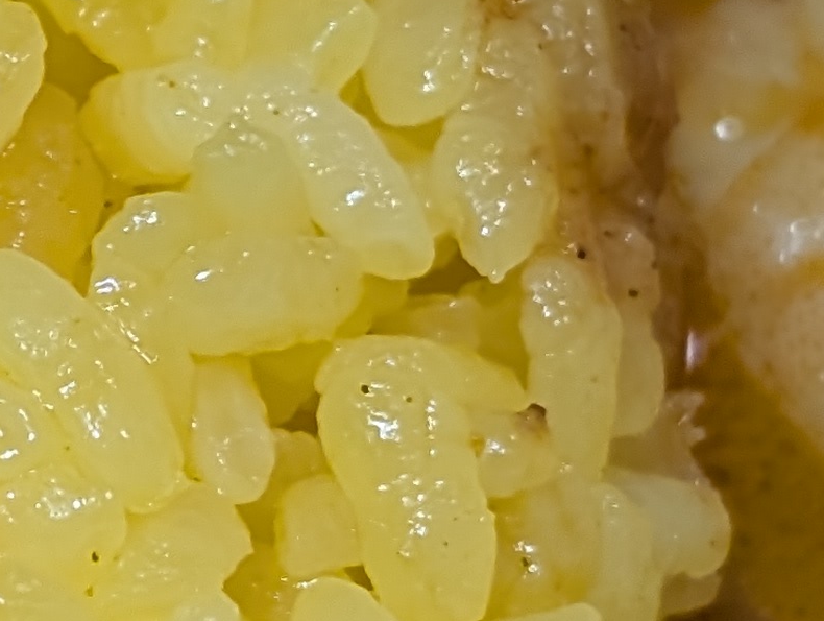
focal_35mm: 253
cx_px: -511
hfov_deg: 7.6
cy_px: 290
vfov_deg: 5.9
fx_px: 6032
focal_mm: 6.9
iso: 105
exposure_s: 1/23.8
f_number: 1.68
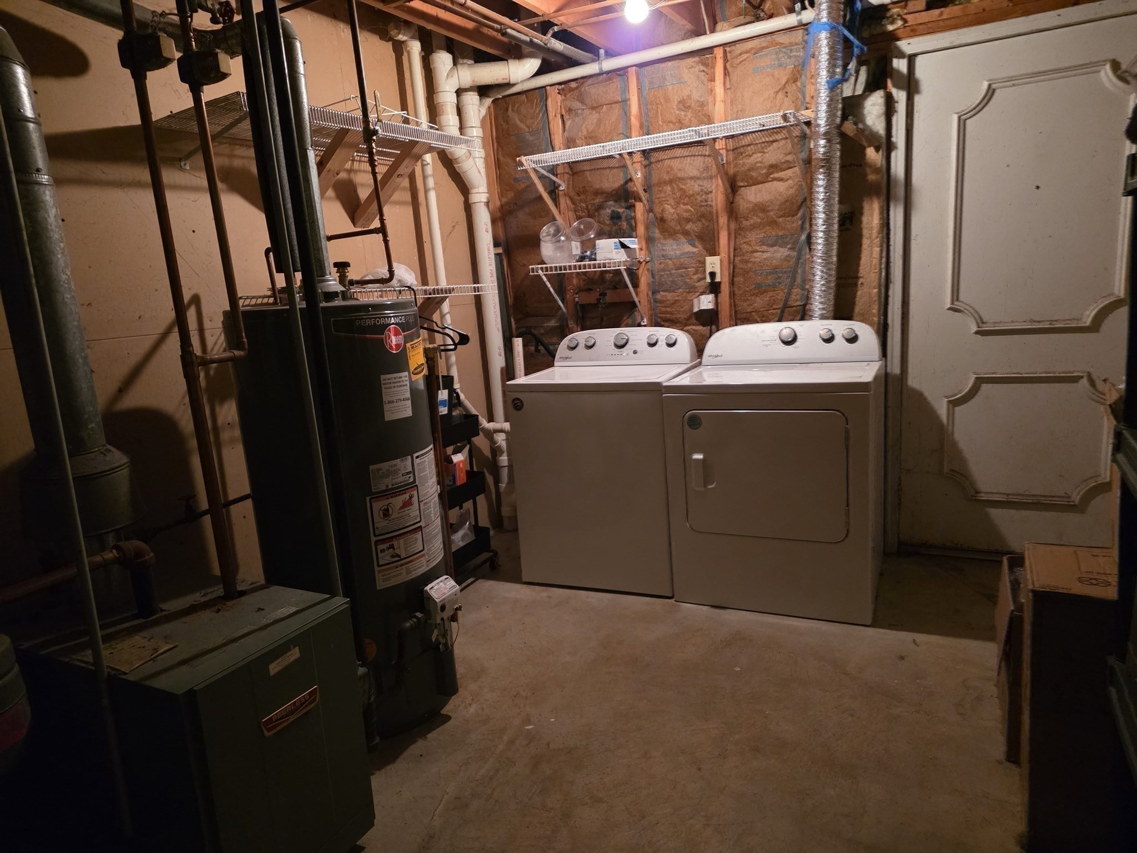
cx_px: 568
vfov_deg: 58.9
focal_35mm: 23
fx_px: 755
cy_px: 426
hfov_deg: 73.9
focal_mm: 6.25
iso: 2000
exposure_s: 1/60
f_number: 1.7
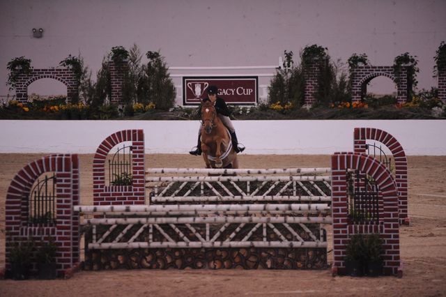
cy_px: 148
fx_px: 2476
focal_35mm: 200
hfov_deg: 10.3
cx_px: 223
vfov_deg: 6.9
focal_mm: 200
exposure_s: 1/400
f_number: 2.8
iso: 5000
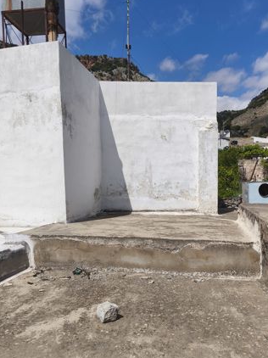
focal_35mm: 29
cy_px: 202
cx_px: 168
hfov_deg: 47.7
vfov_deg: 61.5
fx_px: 300
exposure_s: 1/5568
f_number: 1.7
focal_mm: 5.35
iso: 80
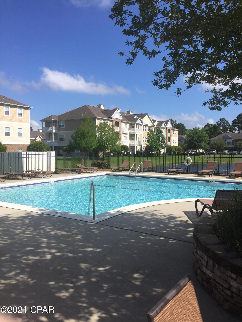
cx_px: 121
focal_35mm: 29
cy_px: 161
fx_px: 270
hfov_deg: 48.2
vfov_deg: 61.7
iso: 32
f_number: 2.2
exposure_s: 1/2326
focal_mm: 4.15
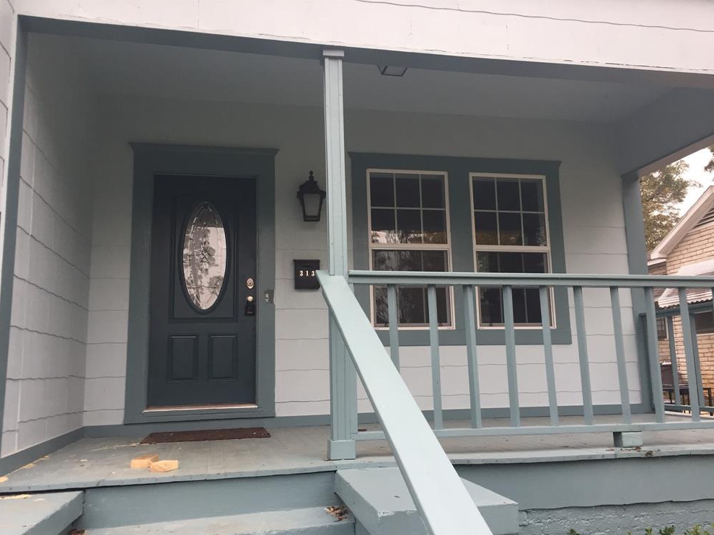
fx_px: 619
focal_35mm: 30
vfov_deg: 46.8
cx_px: 355
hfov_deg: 60.0
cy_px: 274
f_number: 2.2
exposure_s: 1/40
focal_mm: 4.15
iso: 32
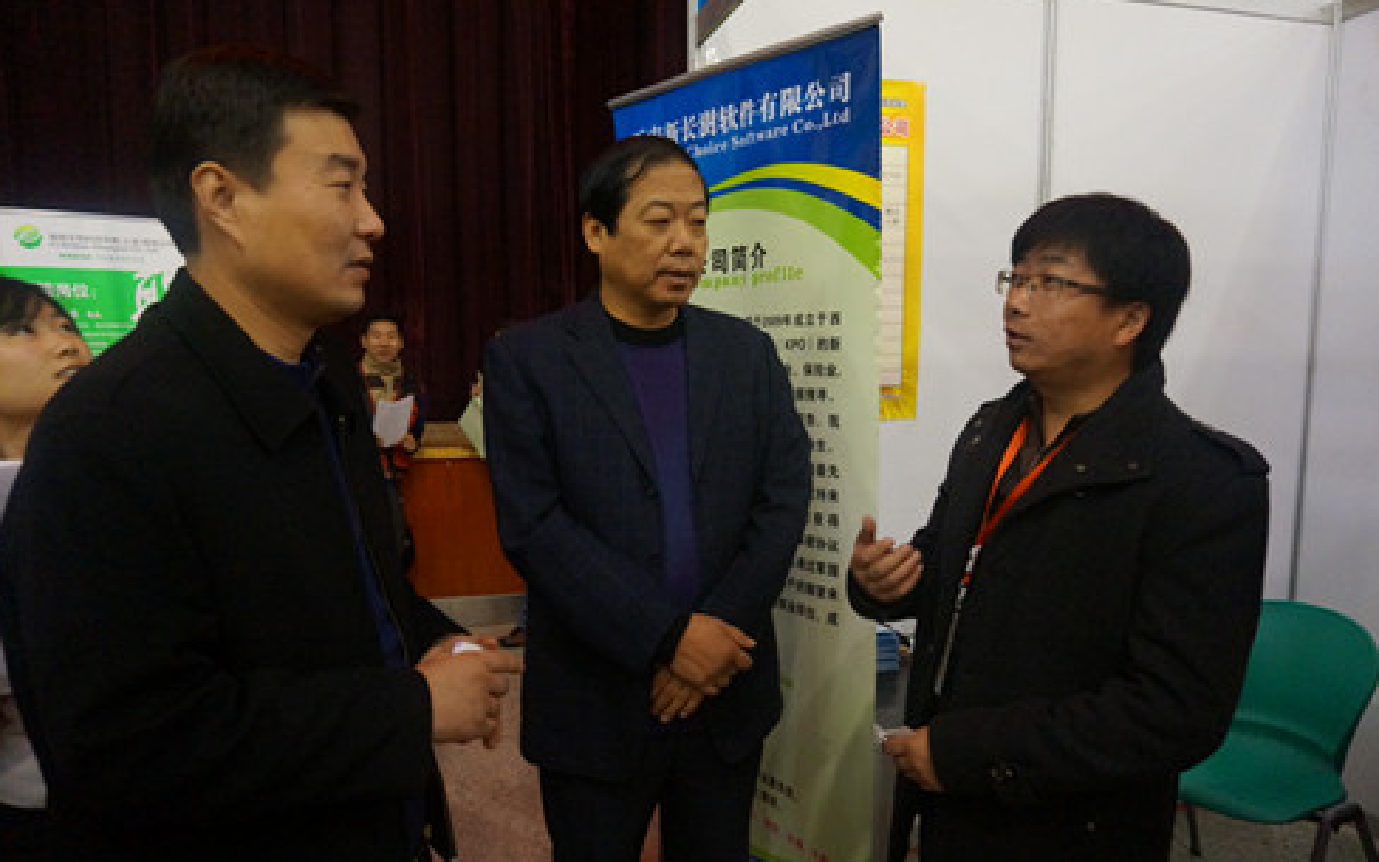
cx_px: 695
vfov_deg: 49.3
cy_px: 454
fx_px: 940
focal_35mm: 25
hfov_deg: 72.5
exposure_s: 1/100
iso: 3200
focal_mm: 16
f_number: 3.5
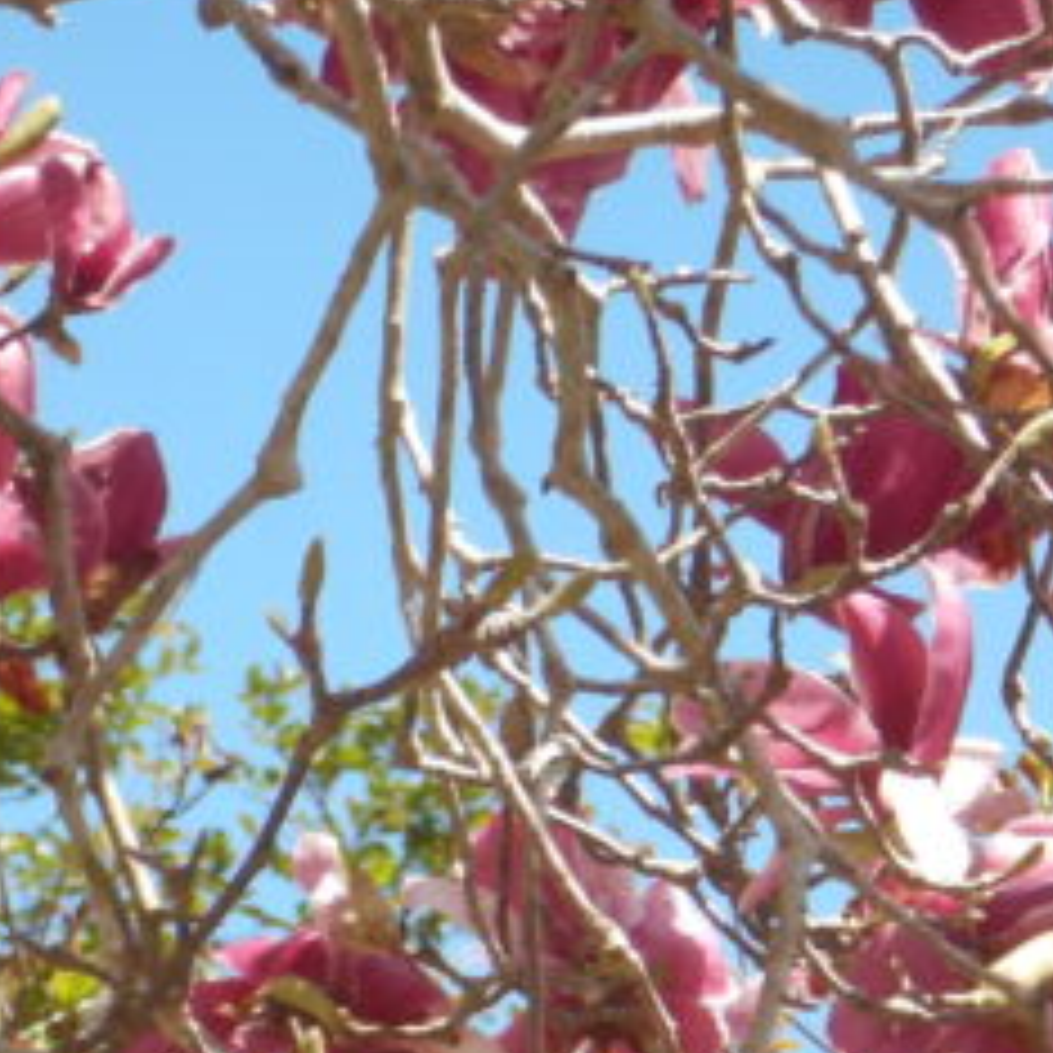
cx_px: 585
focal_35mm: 362
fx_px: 12458
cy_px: 1318
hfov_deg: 4.8
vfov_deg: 4.8
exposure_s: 1/250
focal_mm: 21.5
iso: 125
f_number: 4.9
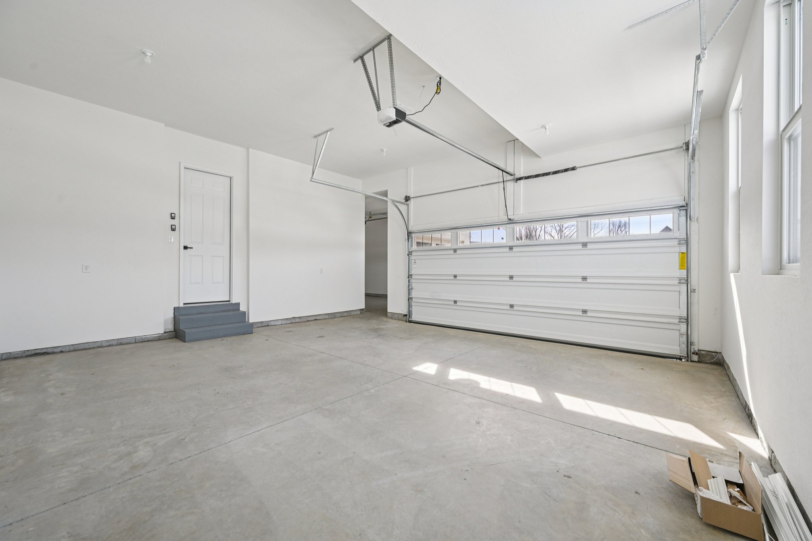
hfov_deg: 104.3
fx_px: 316
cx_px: 406
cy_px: 270
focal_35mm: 14
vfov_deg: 81.2
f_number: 8
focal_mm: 14
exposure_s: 1/50
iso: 100
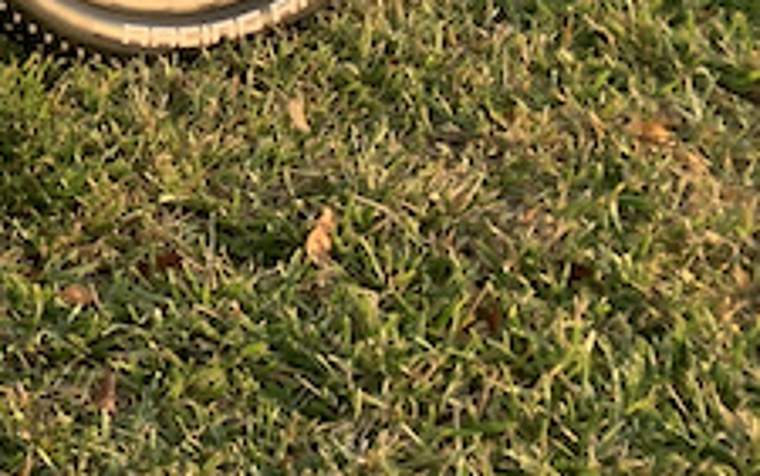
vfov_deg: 11.7
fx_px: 2031
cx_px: -588
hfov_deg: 17.4
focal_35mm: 98
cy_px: -530
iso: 25
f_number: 1.8
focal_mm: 4.25
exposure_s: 1/469
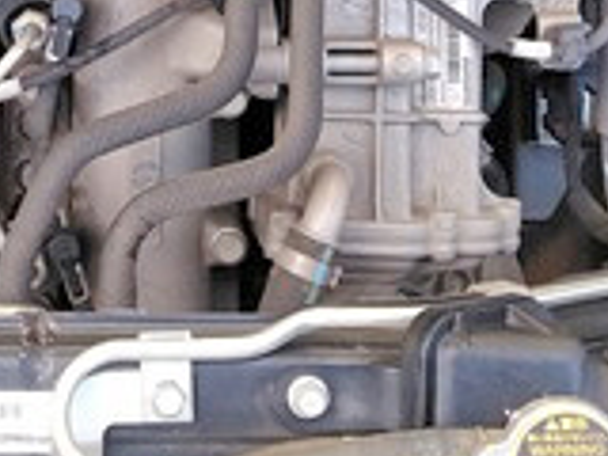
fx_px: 1897
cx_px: 91
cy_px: -198
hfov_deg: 18.0
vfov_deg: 13.1
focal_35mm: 108
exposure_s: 1/120
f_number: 2.2
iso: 257
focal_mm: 3.46
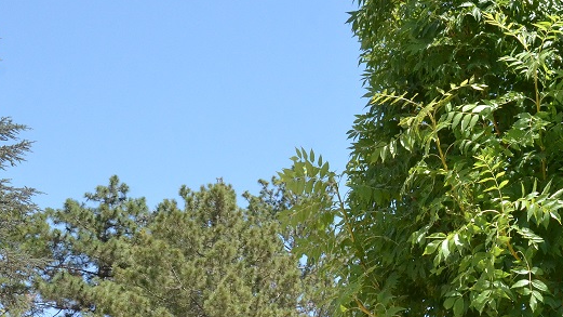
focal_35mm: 89
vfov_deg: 13.2
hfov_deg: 23.3
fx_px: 1329
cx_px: 500
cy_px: 392
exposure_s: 1/800
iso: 1600
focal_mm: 24
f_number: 14
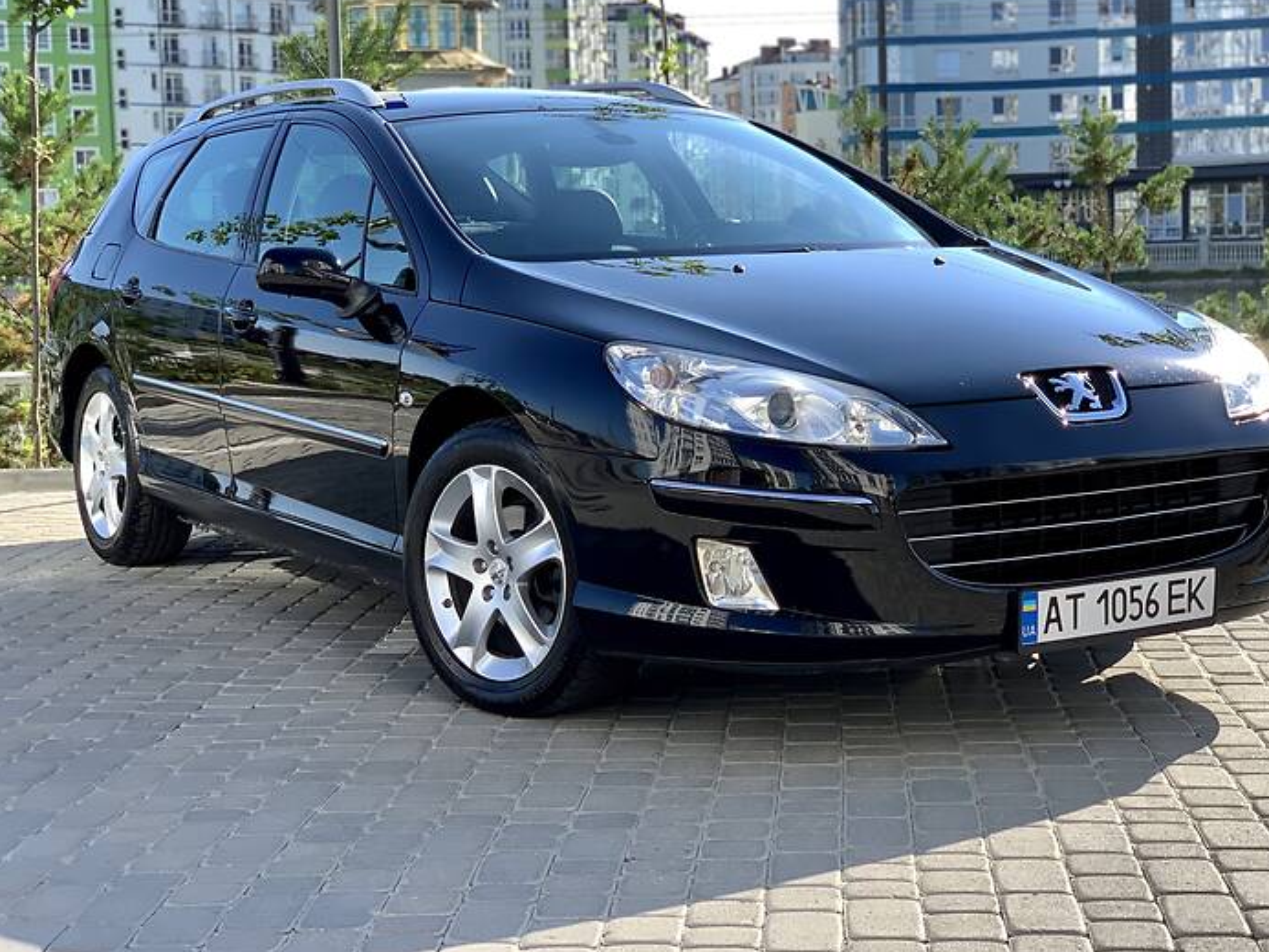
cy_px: 423
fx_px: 2200
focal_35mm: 60
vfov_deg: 24.4
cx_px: 696
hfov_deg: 32.2
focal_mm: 6
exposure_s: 1/403
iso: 16
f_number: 2.4
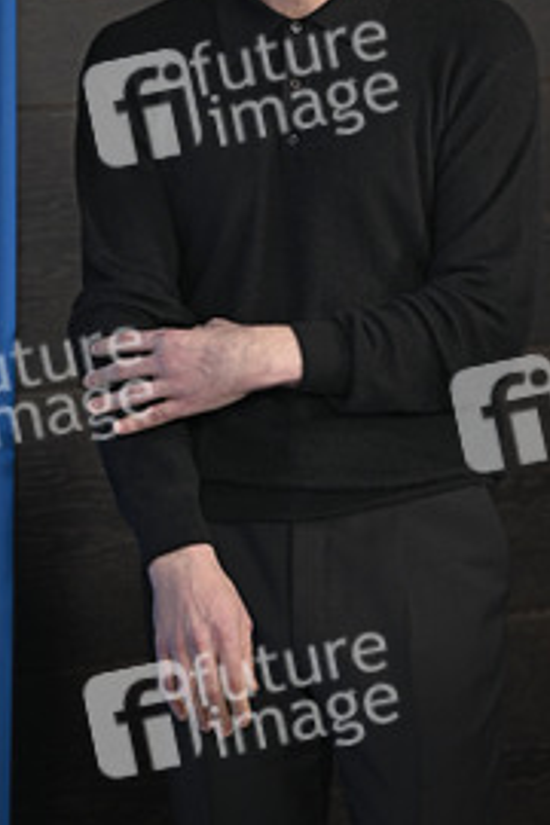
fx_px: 5431
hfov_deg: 5.8
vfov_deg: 8.7
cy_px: 248
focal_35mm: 237
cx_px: 330
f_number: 3.2
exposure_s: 1/640
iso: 1600
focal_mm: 160
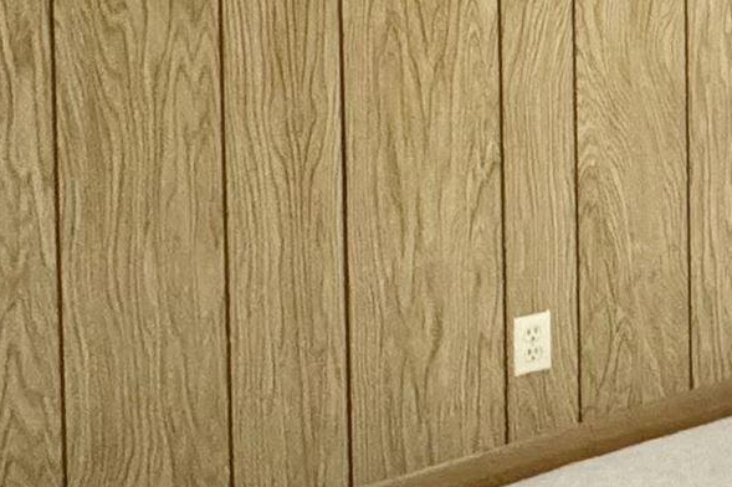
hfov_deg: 20.6
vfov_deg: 17.0
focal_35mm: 76
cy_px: -119
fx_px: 1544
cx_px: 1237
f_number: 2.2
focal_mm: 2.22
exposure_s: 1/60
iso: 640
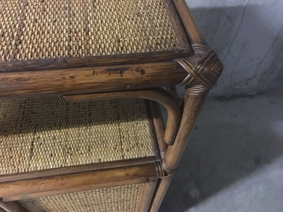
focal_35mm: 29
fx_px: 237
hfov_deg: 61.7
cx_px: 142
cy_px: 106
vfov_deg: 48.2
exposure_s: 1/4
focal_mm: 4.15
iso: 320
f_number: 2.2
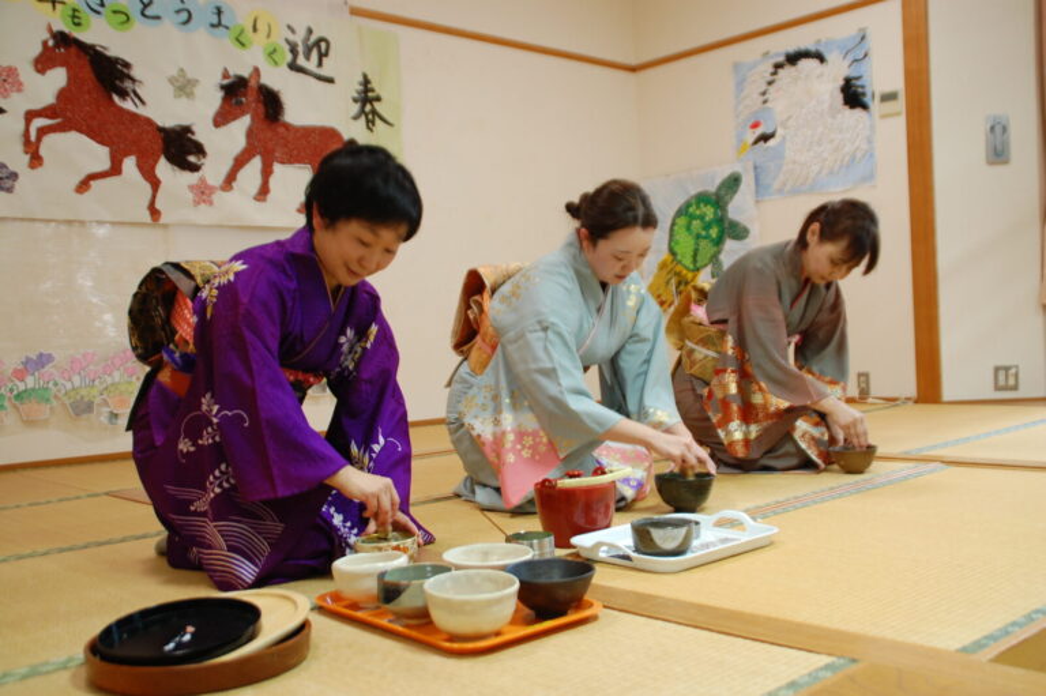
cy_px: 348
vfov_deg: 35.4
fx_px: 1089
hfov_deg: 51.3
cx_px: 523
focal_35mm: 38
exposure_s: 1/30
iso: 400
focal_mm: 25
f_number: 3.8
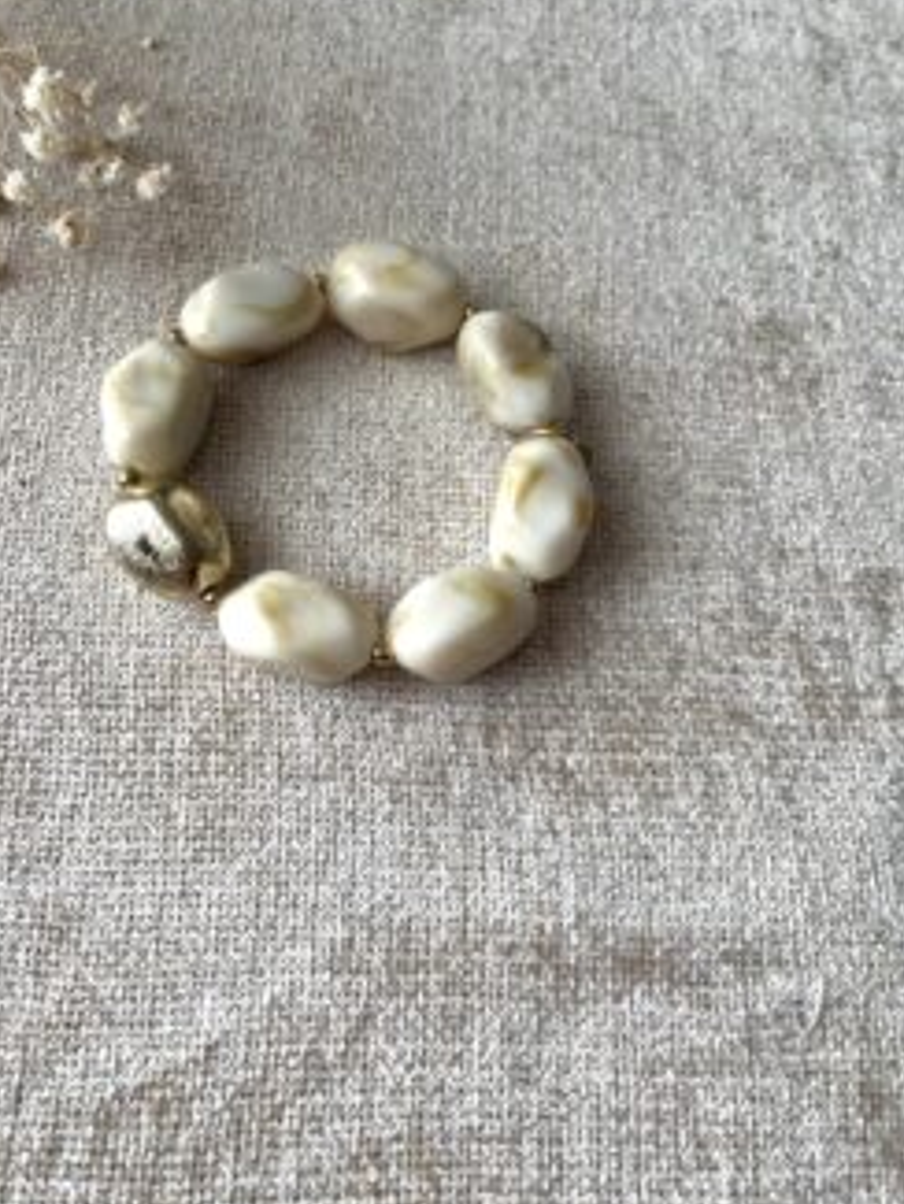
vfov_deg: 56.6
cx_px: 359
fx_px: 1114
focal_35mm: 32
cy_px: 511
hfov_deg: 44.0
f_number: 1.6
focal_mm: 5.1
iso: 80
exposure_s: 1/121
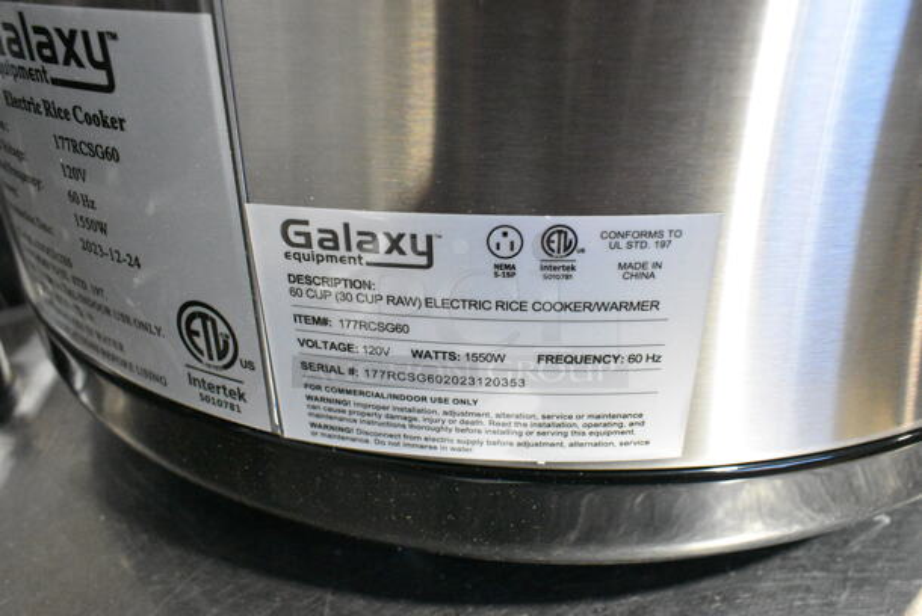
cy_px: 308
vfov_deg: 48.0
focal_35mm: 27
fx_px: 692
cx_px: 461
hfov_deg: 67.3
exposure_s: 1/200
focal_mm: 18
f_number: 7.1
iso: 6400
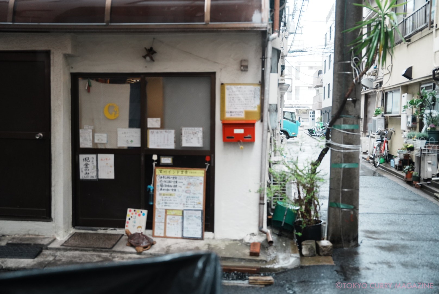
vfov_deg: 36.9
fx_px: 439
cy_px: 147
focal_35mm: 36
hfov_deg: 53.1
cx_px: 220
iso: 2000
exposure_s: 1/500
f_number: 2.8
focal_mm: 36
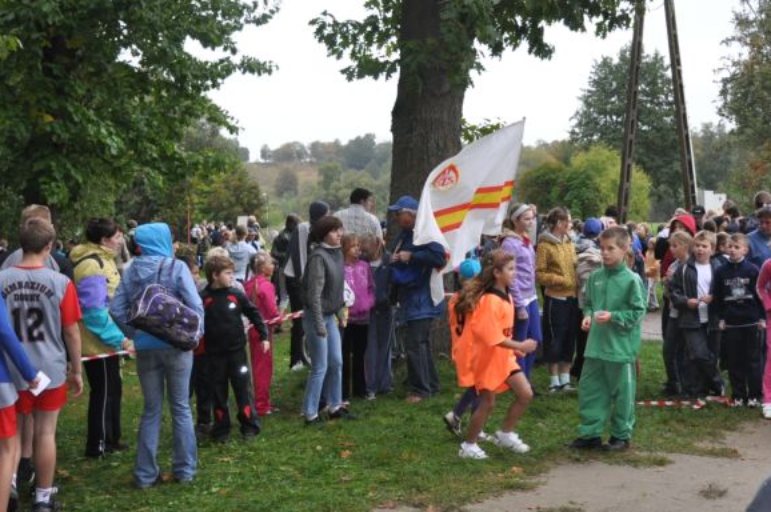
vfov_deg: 25.0
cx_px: 483
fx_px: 1155
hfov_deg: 36.7
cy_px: 235
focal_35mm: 54
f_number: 4.5
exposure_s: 1/200
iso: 1000
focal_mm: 26
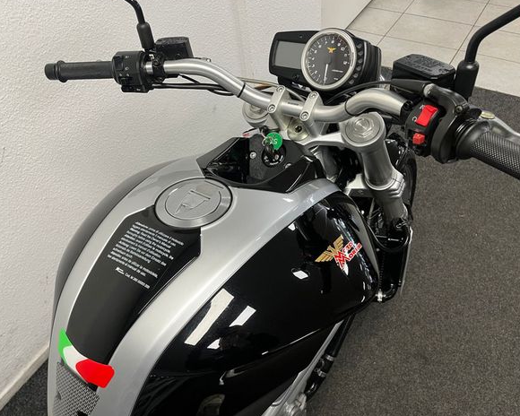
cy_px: 205
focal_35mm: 28
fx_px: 431
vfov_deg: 51.5
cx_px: 255
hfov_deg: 62.2
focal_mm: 5.1
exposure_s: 1/50
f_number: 1.6
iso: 80
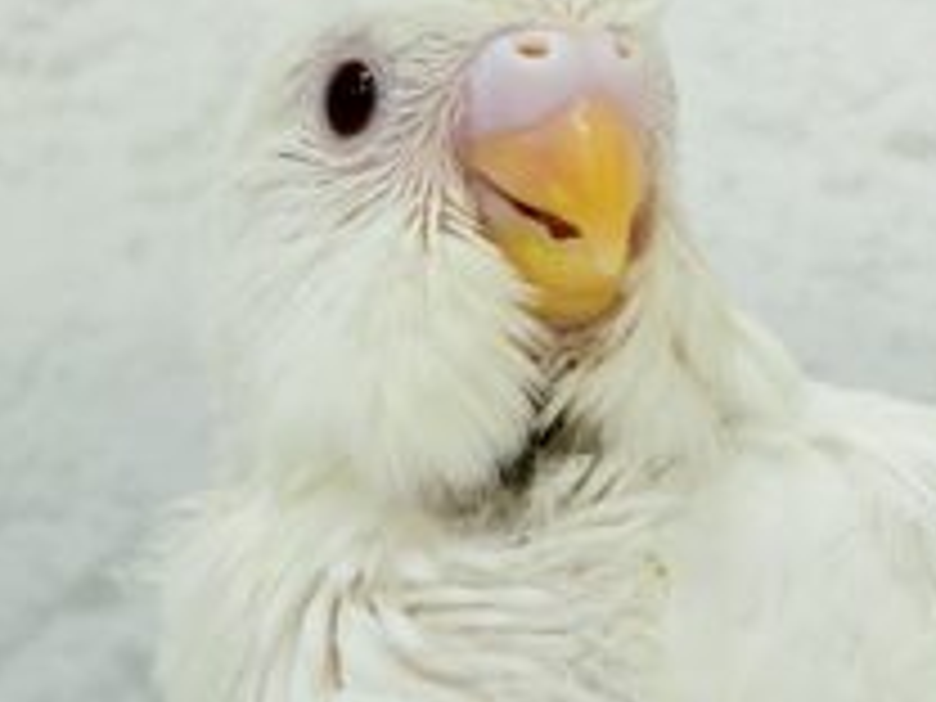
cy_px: 346
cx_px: 495
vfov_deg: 9.3
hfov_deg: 12.3
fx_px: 4326
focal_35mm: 160
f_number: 1.6
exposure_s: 1/100
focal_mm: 5.96
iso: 80
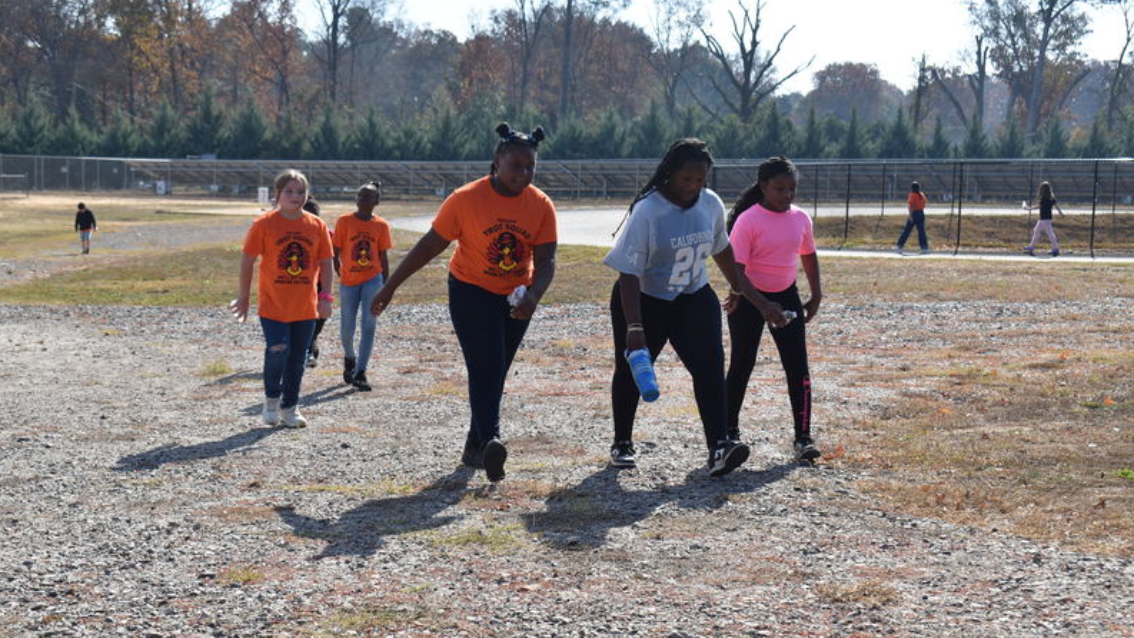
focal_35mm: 56
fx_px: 1670
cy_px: 350
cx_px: 568
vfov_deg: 21.6
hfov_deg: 37.5
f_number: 7.1
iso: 100
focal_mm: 35
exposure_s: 1/320
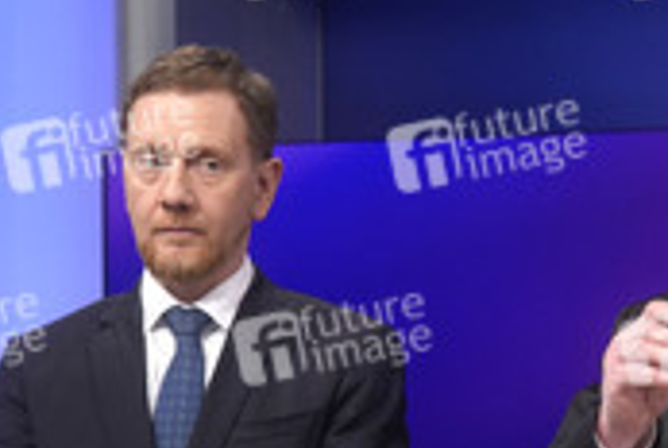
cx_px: 770
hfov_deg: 16.8
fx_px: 2175
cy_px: 436
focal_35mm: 117
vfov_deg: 11.7
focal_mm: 30
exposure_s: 1/250
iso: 640
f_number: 2.2
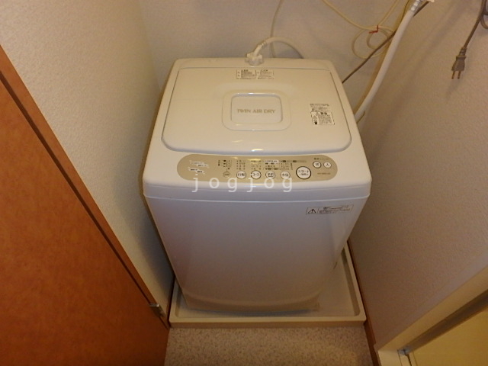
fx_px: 296
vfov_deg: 63.4
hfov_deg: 79.0
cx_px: 244
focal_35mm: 21
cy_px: 183
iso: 400
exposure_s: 1/30
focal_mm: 3.7
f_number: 3.5
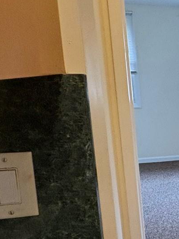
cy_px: 125
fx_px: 372
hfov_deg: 18.8
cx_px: 344
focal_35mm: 54
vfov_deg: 35.5
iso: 250
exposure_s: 1/120
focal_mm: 2.22
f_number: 2.2
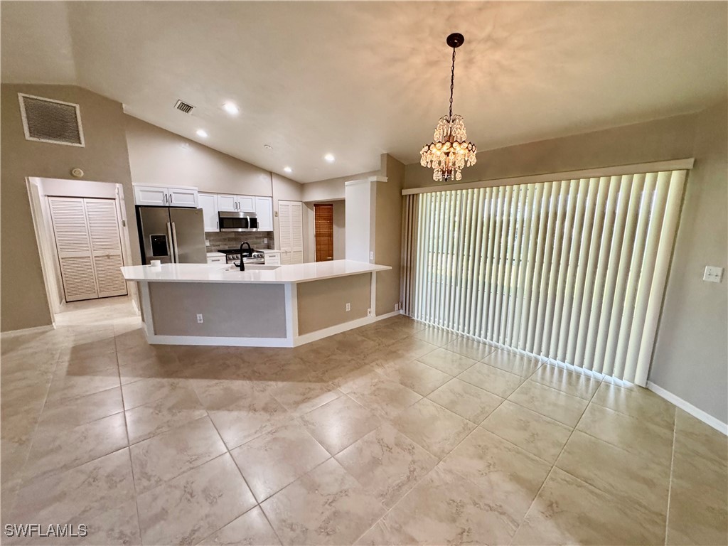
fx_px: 294
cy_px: 273
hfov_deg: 102.1
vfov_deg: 85.7
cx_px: 364
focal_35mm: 14
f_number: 2.2
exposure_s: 1/120
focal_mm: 2.22
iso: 320
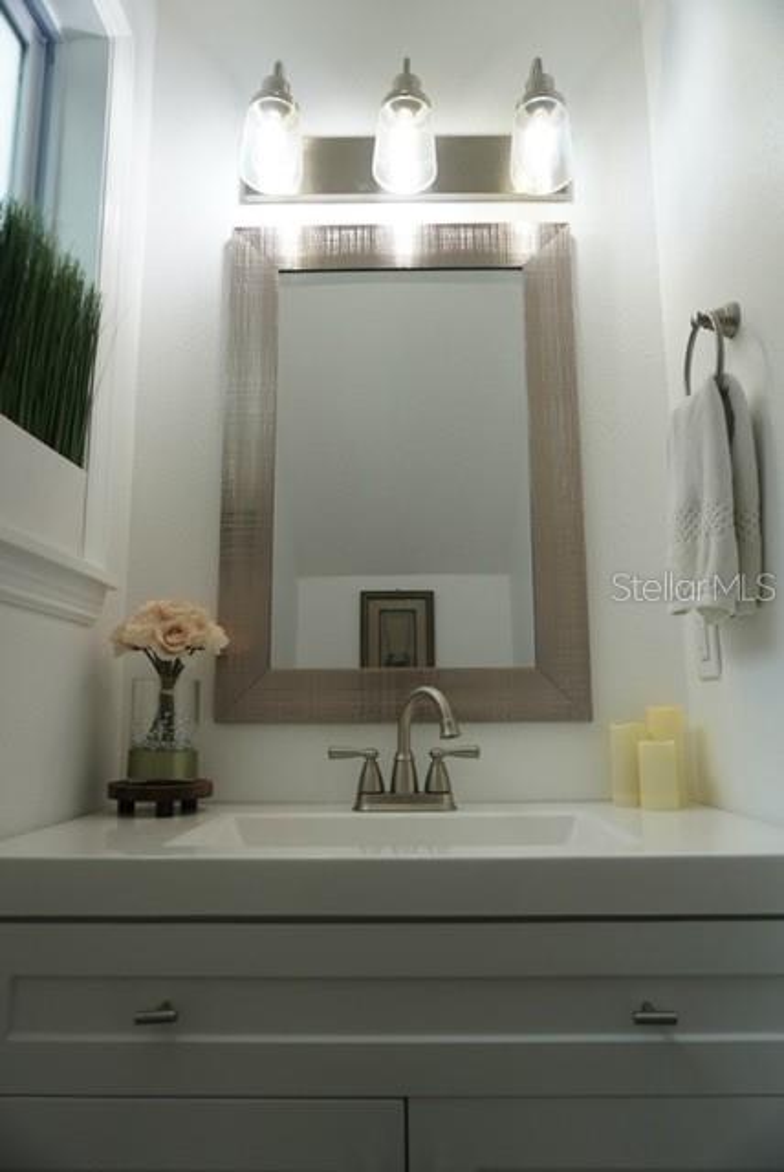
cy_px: 586
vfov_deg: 73.7
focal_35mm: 24
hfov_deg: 53.2
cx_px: 392
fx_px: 782
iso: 250
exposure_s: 1/160
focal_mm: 16
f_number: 4
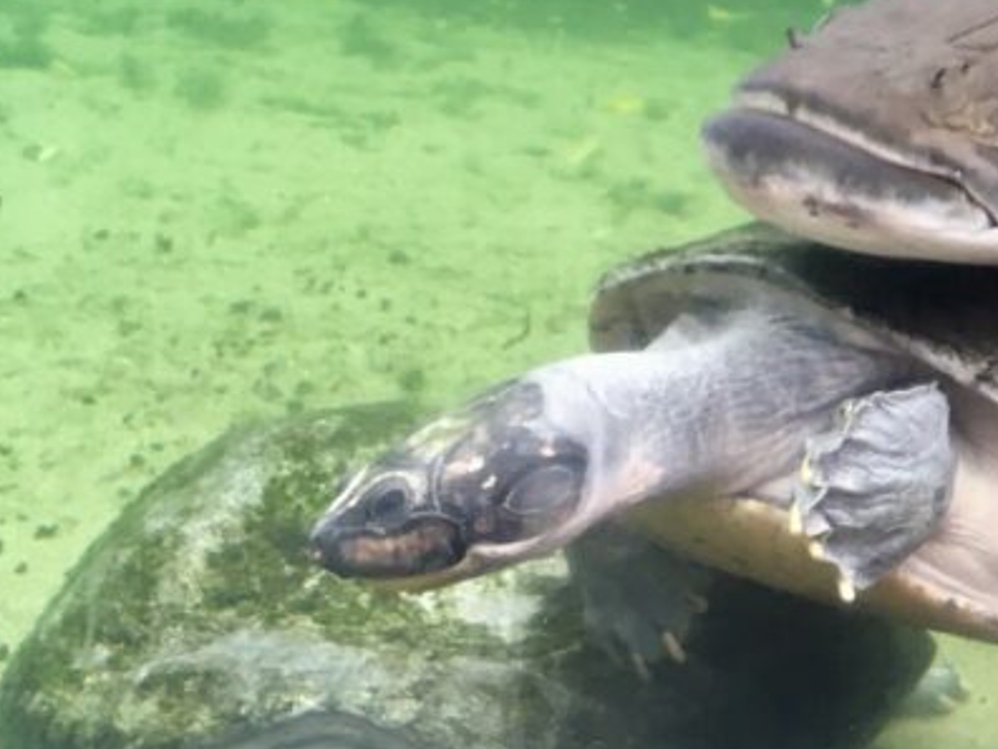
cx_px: 930
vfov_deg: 19.1
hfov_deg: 25.1
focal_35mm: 75
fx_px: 2162
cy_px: 8
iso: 64
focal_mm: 4.15
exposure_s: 1/33
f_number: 2.2
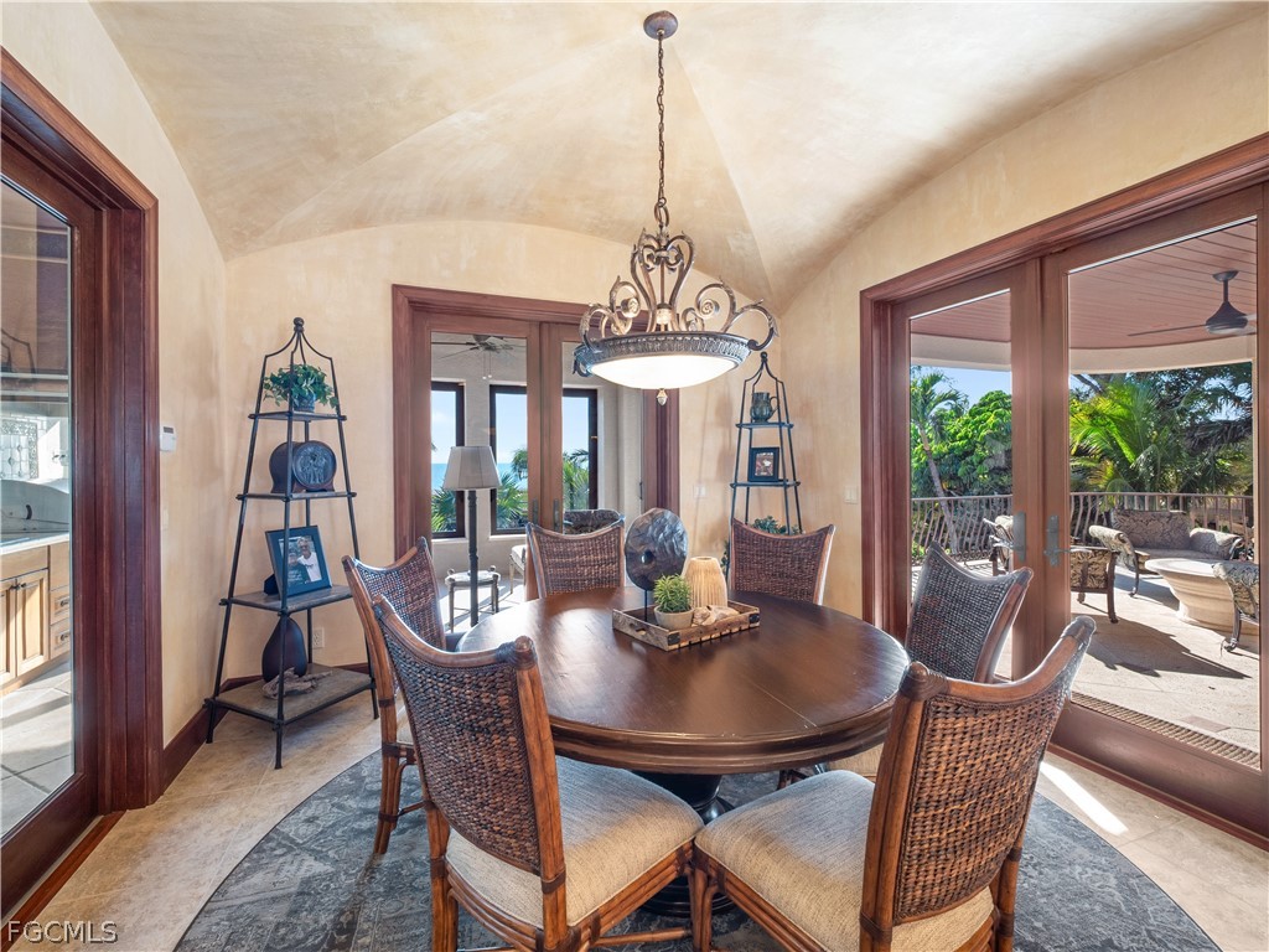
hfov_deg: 102.1
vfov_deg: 85.7
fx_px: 513
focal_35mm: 14
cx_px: 634
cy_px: 476
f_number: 7.1
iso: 200
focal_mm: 7
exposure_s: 1/4
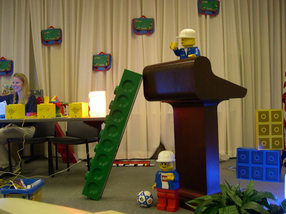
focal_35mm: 38
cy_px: 107
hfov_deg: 49.0
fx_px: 314
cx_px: 143
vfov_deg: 37.7
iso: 400
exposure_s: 1/67.1
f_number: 2.8
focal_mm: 8
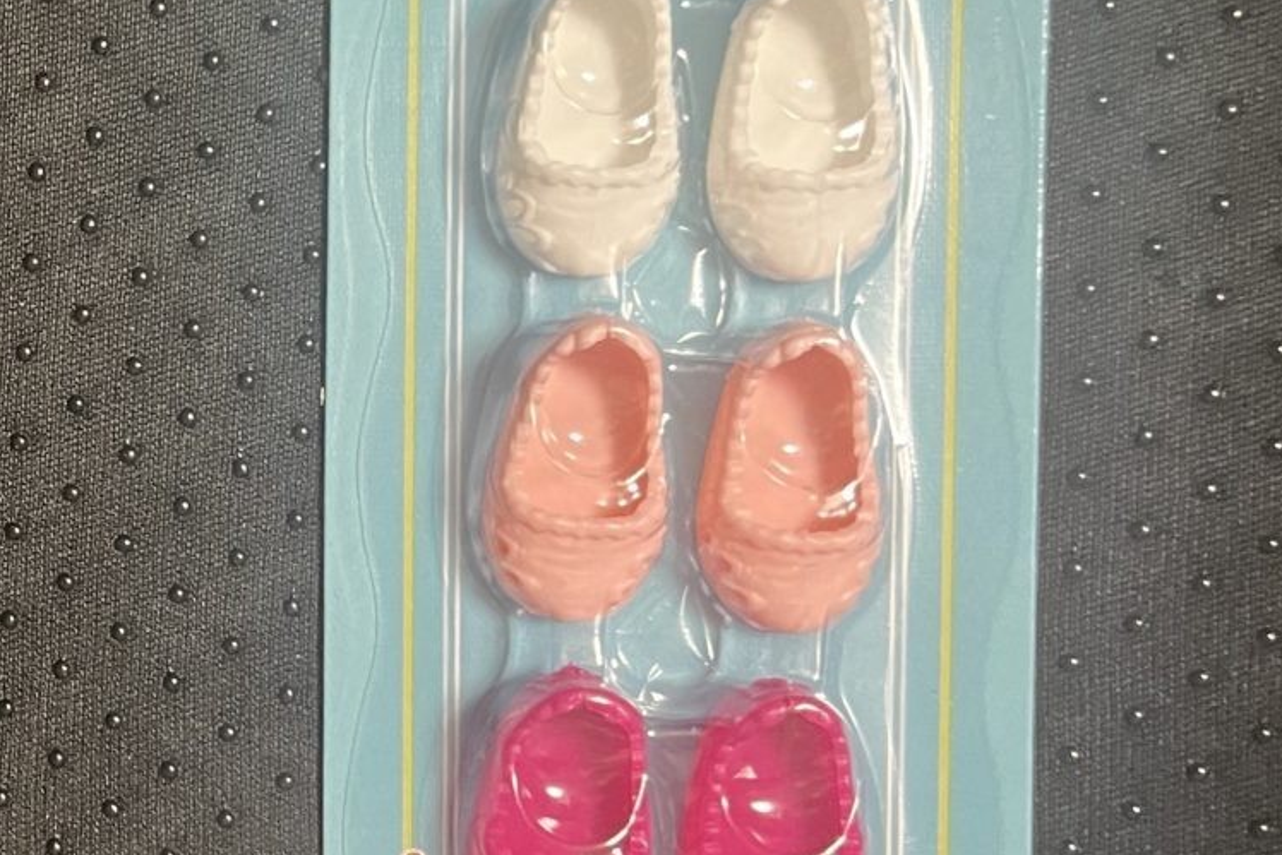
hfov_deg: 51.9
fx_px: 1318
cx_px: 650
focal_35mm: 37
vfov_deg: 35.9
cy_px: 394
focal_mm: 5.1
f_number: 1.6
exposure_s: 1/33
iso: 400
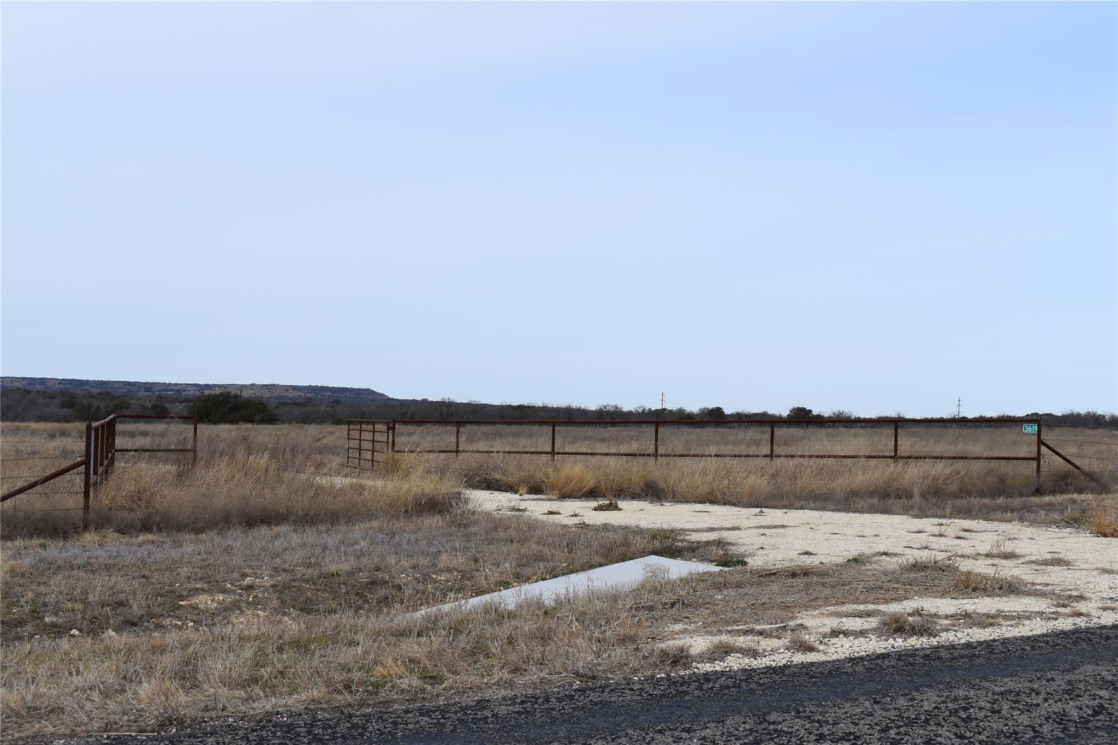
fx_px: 1490
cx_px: 559
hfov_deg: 41.1
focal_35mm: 48
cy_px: 372
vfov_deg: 28.1
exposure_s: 1/320
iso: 100
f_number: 9
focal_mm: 32
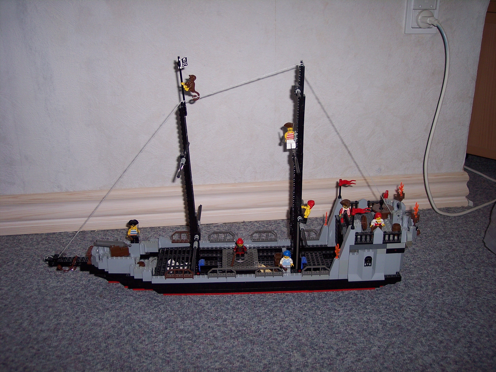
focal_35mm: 39
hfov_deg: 47.9
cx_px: 248
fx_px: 559
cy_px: 186
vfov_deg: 36.8
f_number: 2.8
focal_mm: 8
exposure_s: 1/60
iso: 100
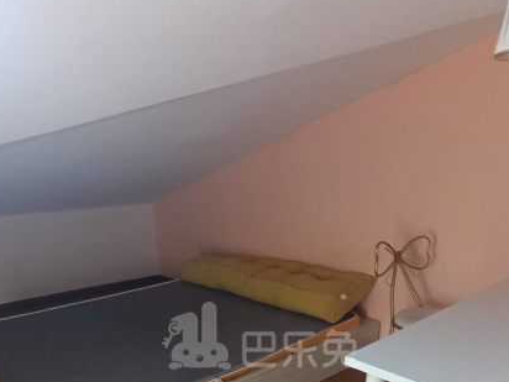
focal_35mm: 33
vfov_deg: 40.1
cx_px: 261
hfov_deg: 55.3
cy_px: 336
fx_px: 485
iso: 221
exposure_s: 1/100
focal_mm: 1.78
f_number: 2.4
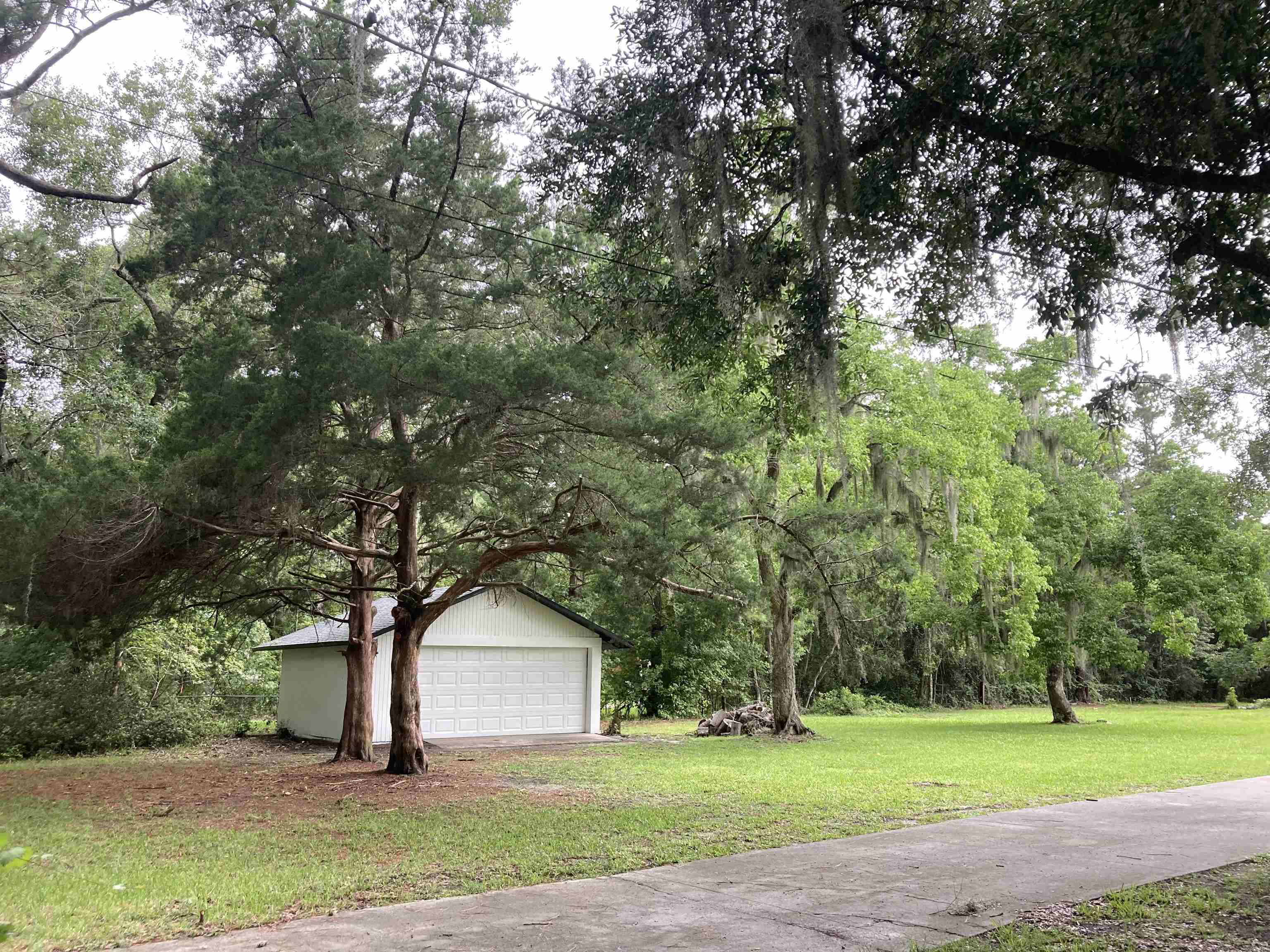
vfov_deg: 49.7
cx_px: 635
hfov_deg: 63.4
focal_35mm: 28
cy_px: 476
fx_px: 1027
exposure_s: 1/89
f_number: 1.8
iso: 80
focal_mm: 3.99
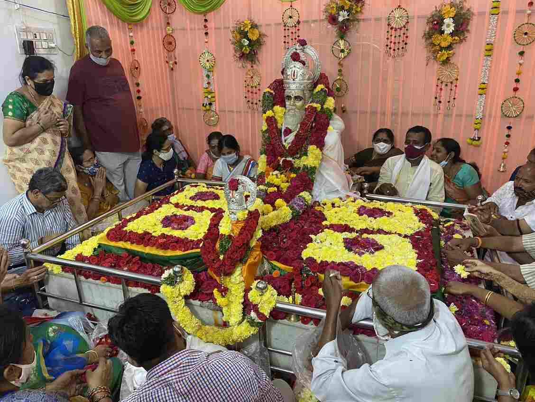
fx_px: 402
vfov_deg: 53.1
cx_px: 268
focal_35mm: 26
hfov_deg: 67.3
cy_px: 201
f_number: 1.8
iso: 100
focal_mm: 4.25
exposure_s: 1/50
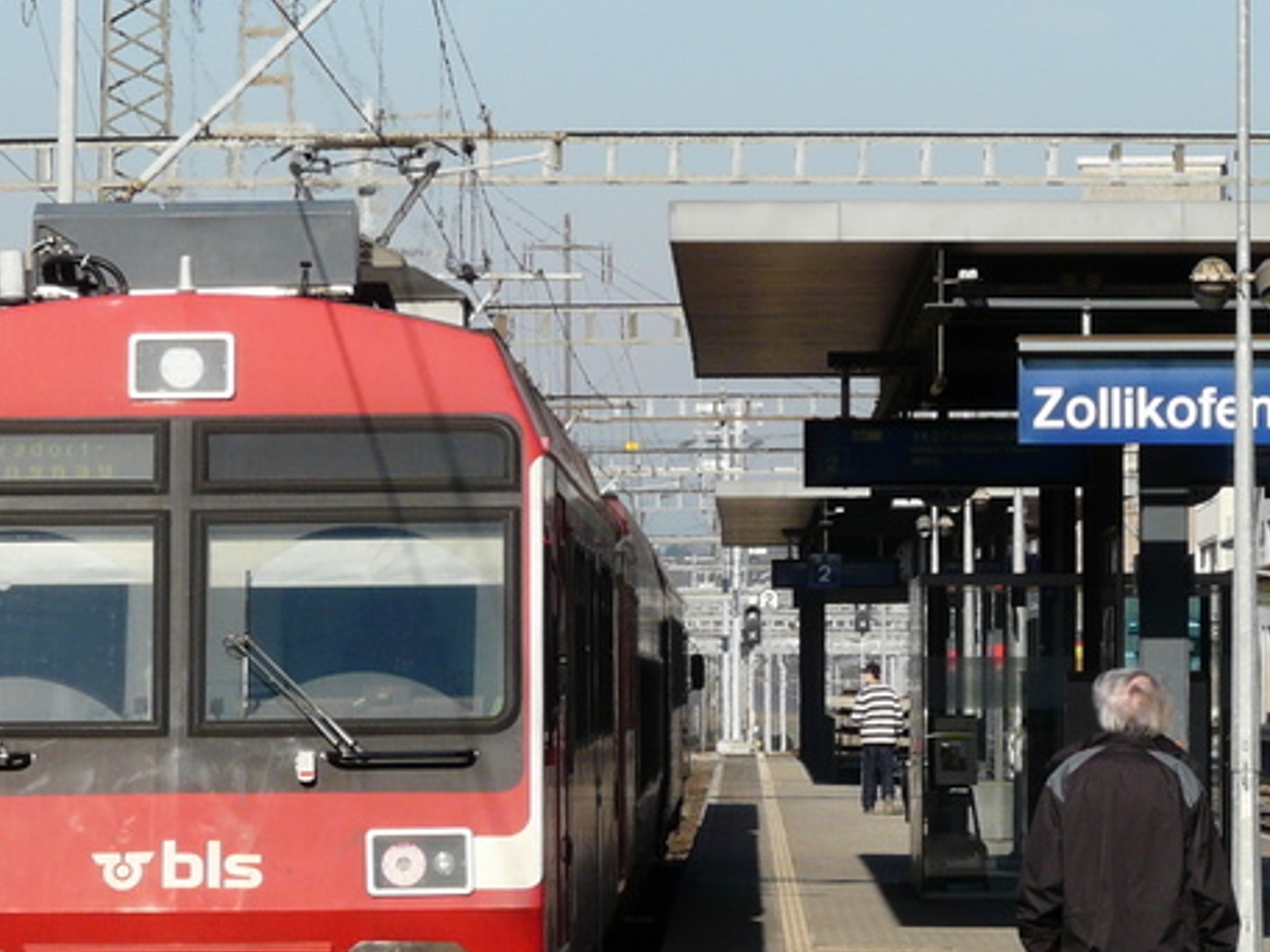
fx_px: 10383
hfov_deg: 7.0
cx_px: 607
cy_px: 612
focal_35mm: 283
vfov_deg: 5.3
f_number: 6.3
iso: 100
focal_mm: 21.1
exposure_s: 1/400
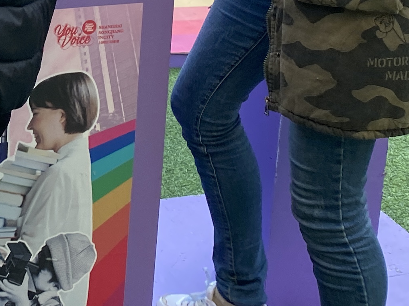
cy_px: -175
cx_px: -82
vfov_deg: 13.4
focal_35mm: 103
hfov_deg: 18.1
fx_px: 1217
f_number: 1.8
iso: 50
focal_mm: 4.25
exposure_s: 1/121
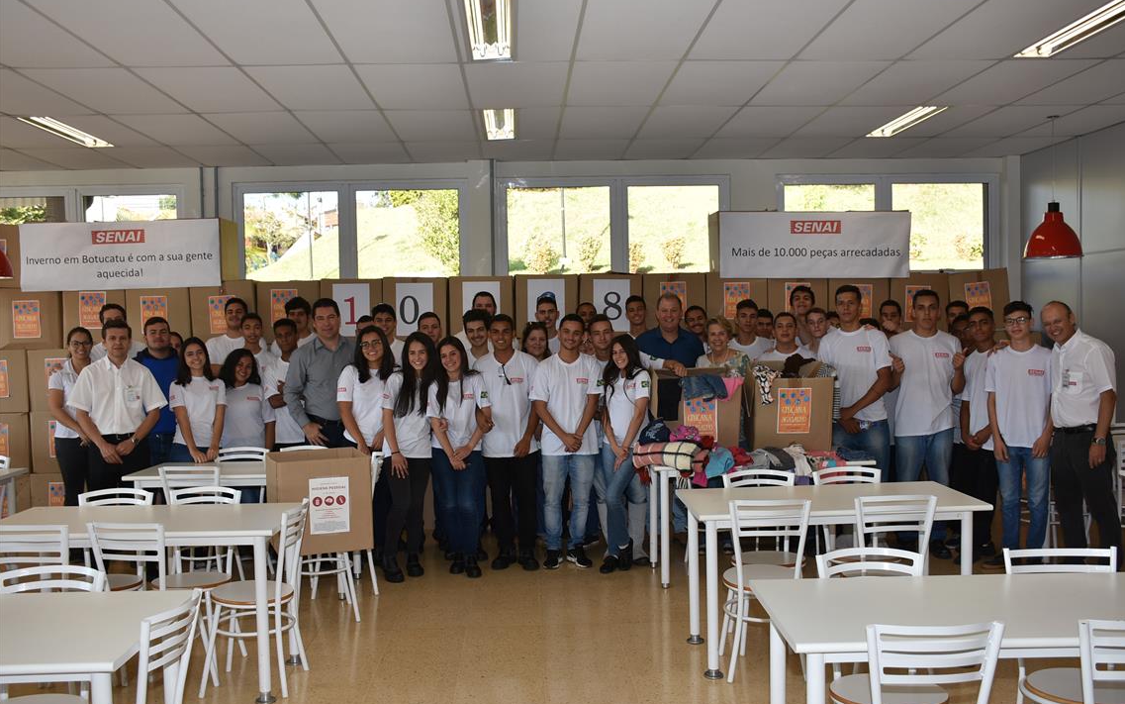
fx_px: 1043
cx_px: 565
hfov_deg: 56.7
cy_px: 353
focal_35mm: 34
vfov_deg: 37.3
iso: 140
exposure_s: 1/125
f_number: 5.6
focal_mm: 22
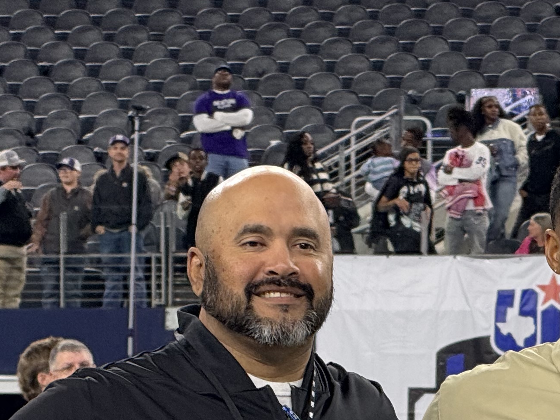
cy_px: 494
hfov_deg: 5.3
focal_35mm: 374
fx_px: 6049
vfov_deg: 4.0
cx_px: 782
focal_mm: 15.66
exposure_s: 1/100
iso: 100
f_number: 2.8
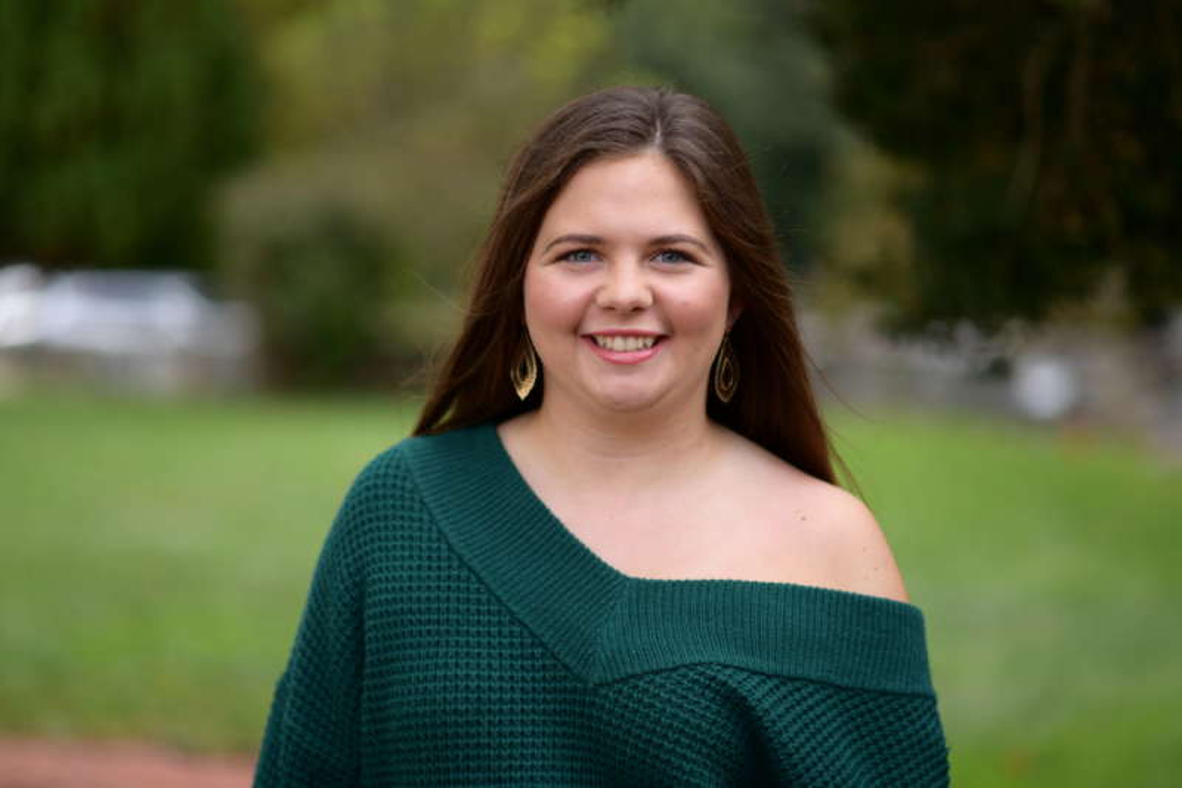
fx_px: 2790
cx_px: 591
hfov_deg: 23.9
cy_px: 394
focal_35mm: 85
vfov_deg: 16.1
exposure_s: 1/1250
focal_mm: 85
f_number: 1.8
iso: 200
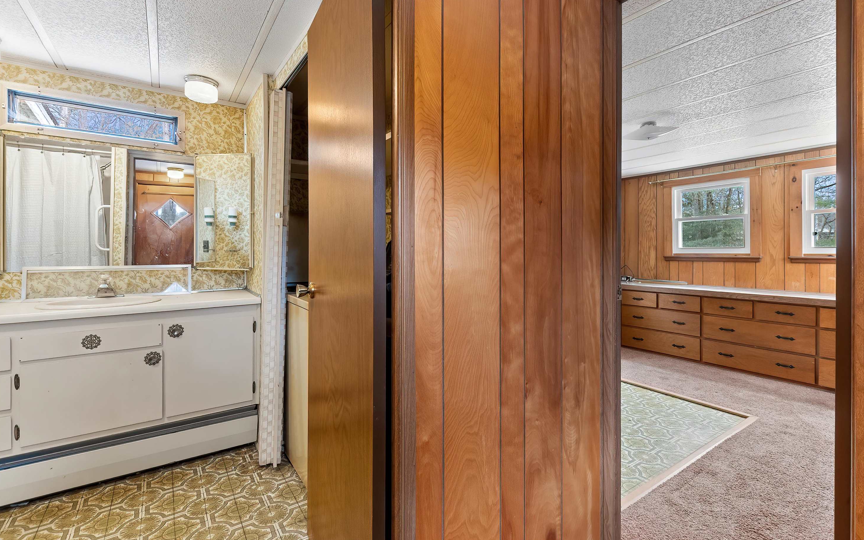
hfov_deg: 97.8
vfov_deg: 71.2
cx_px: 439
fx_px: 377
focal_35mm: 16
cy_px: 251
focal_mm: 10
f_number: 7.1
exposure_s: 1/5
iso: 800
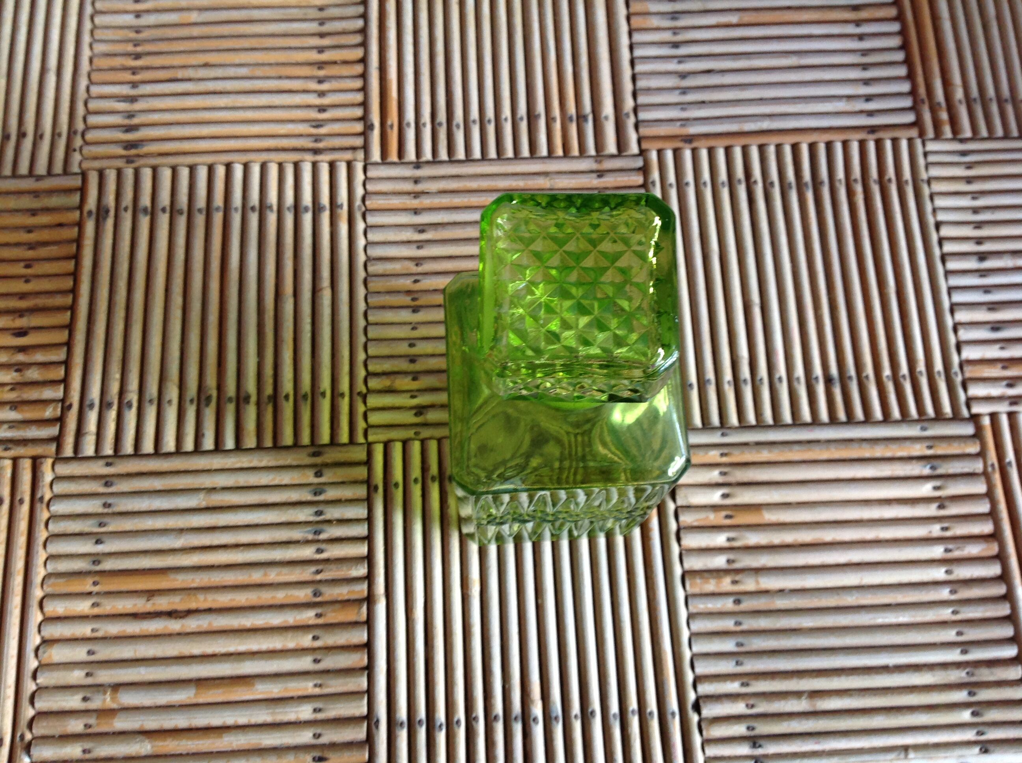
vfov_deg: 40.6
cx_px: 511
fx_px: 1032
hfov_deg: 52.7
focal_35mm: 35
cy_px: 382
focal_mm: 4.28
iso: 80
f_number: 2.4
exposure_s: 1/15
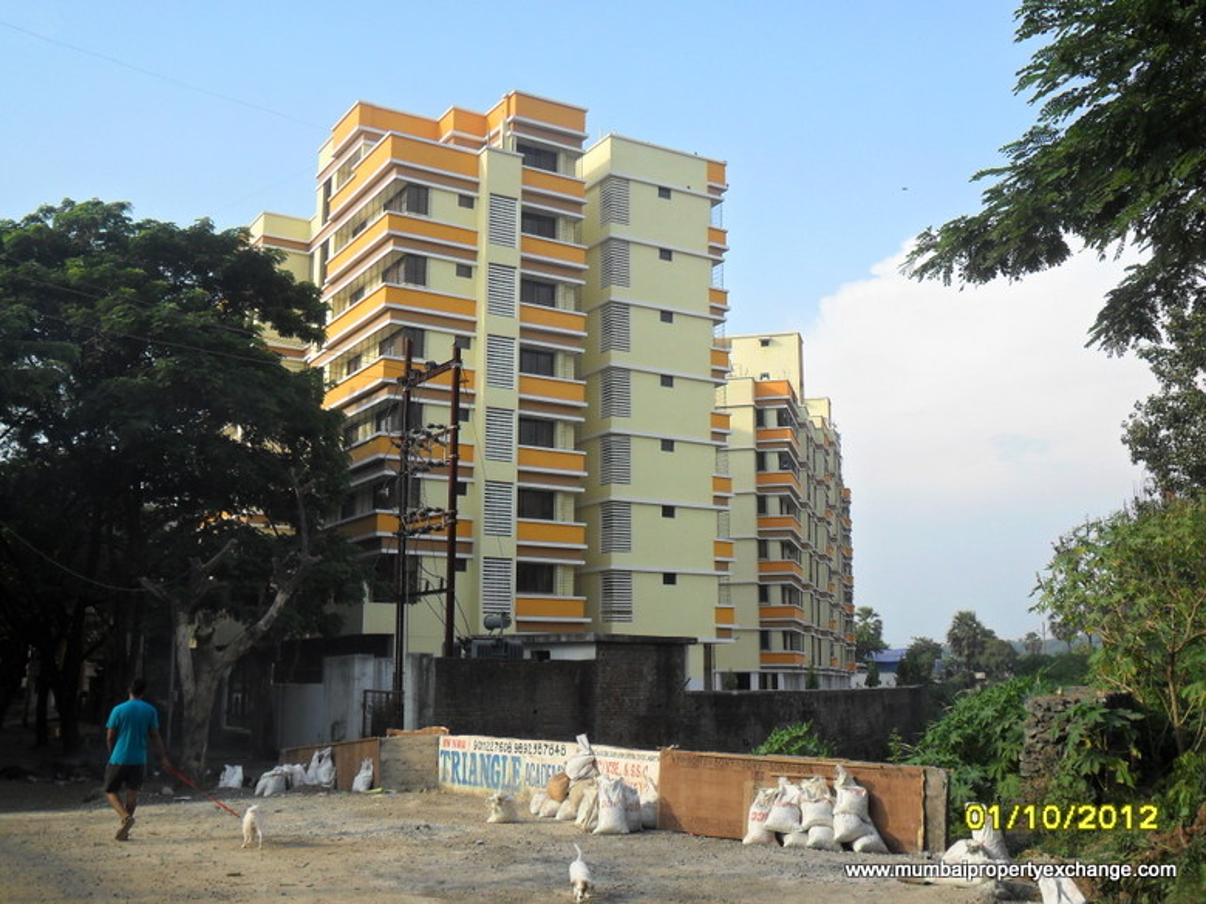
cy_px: 452
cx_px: 603
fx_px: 1289
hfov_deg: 50.1
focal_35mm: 37
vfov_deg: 38.7
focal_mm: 6.6
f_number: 4
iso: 100
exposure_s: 1/500
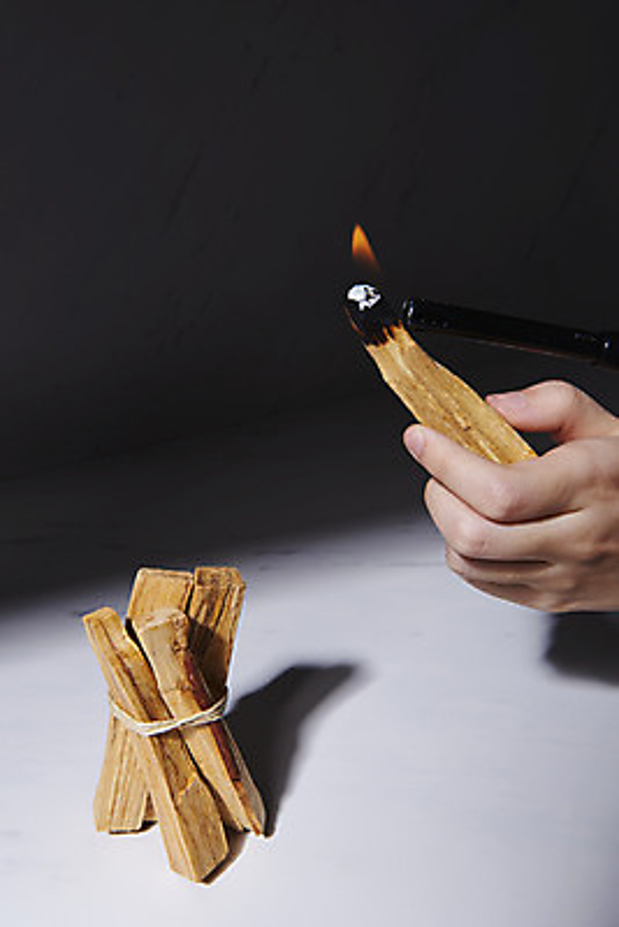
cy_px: 464
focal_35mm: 35
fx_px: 902
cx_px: 310
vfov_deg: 54.4
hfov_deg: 37.9
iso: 100
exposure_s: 1/125
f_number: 11
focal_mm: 35
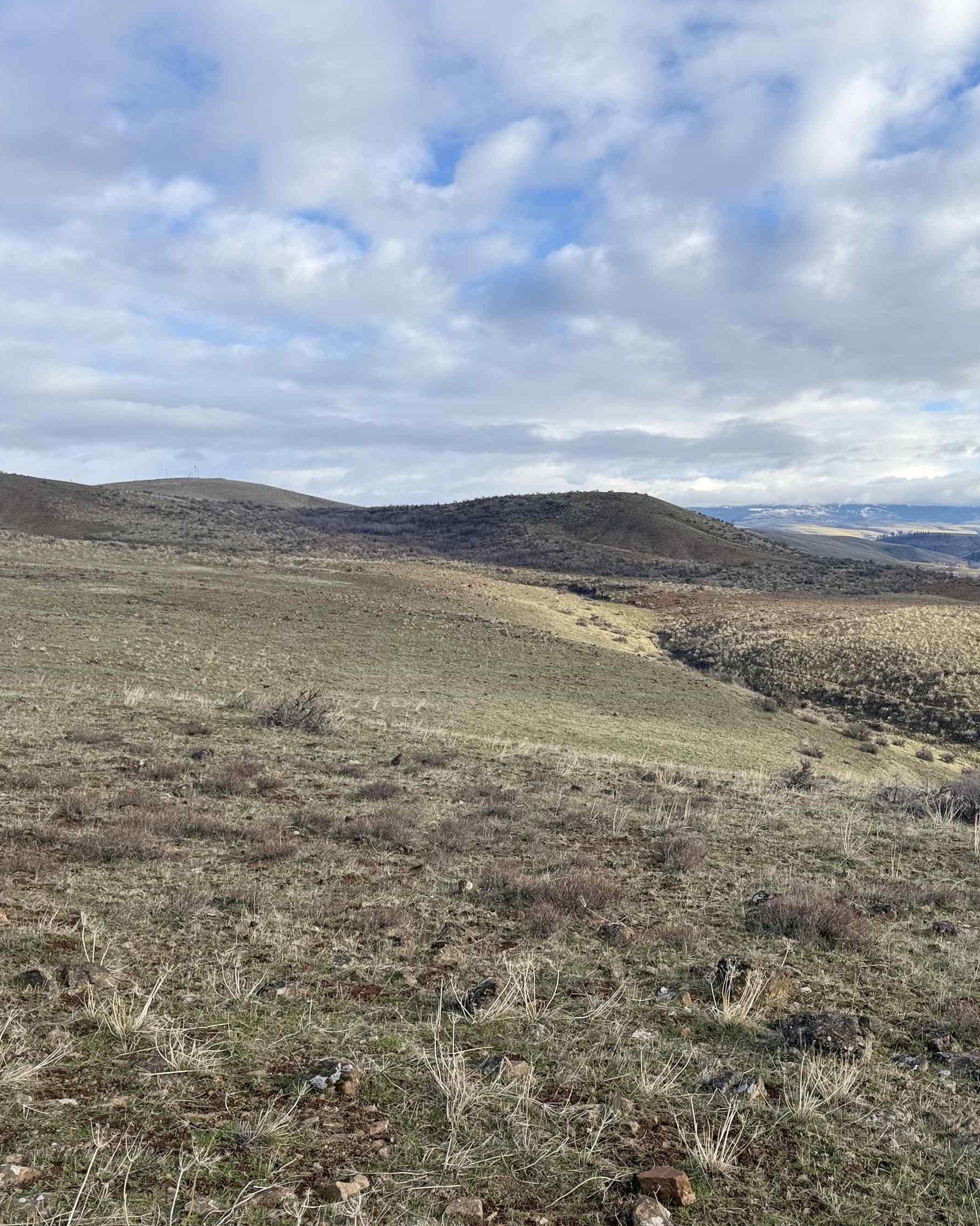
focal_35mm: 32
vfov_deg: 55.7
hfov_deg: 45.0
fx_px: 1160
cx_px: 668
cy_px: 614
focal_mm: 6.76
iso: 80
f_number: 1.78
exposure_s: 1/2703
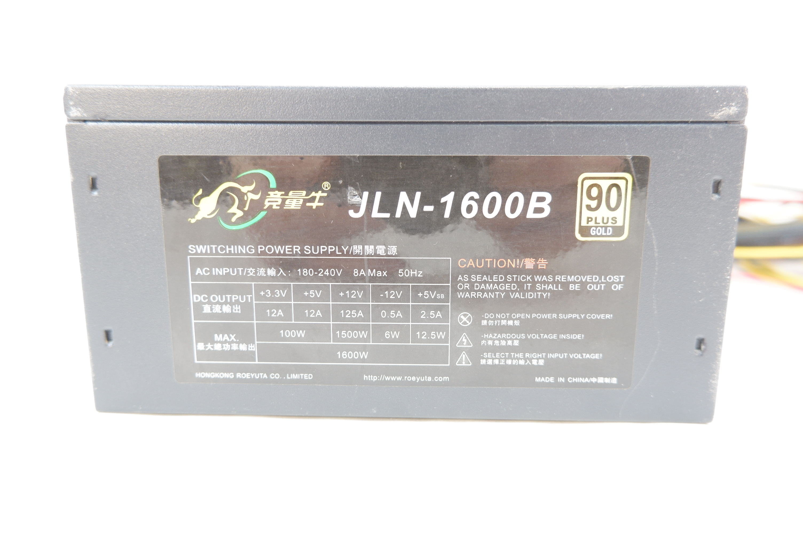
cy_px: 267
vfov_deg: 55.0
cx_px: 402
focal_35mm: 23
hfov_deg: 76.1
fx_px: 513
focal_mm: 15
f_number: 3.5
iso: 500
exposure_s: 1/25
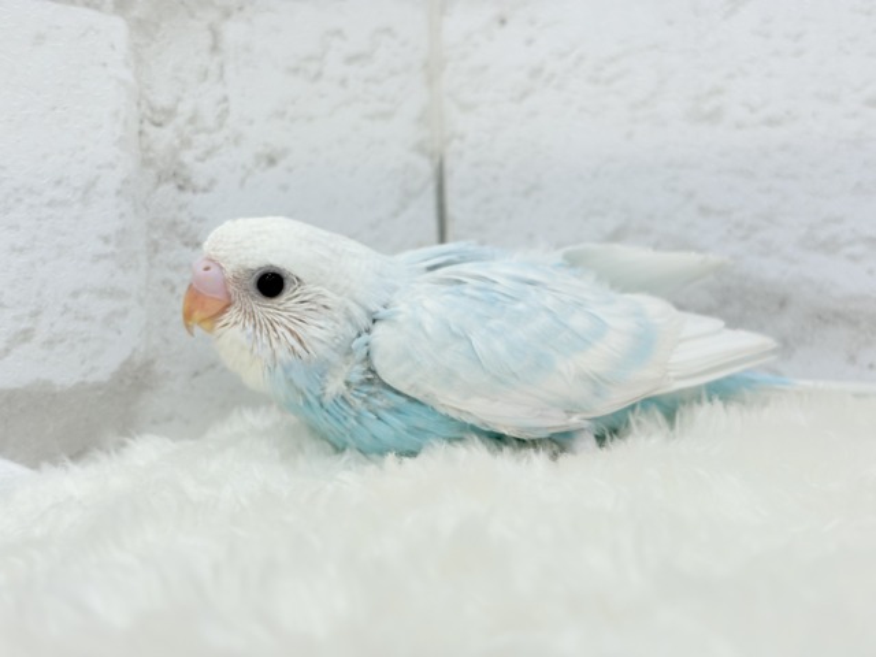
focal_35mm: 52
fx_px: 1316
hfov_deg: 36.8
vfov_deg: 28.0
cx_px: 438
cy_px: 328
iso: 50
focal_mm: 5.96
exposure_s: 1/100
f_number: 1.6
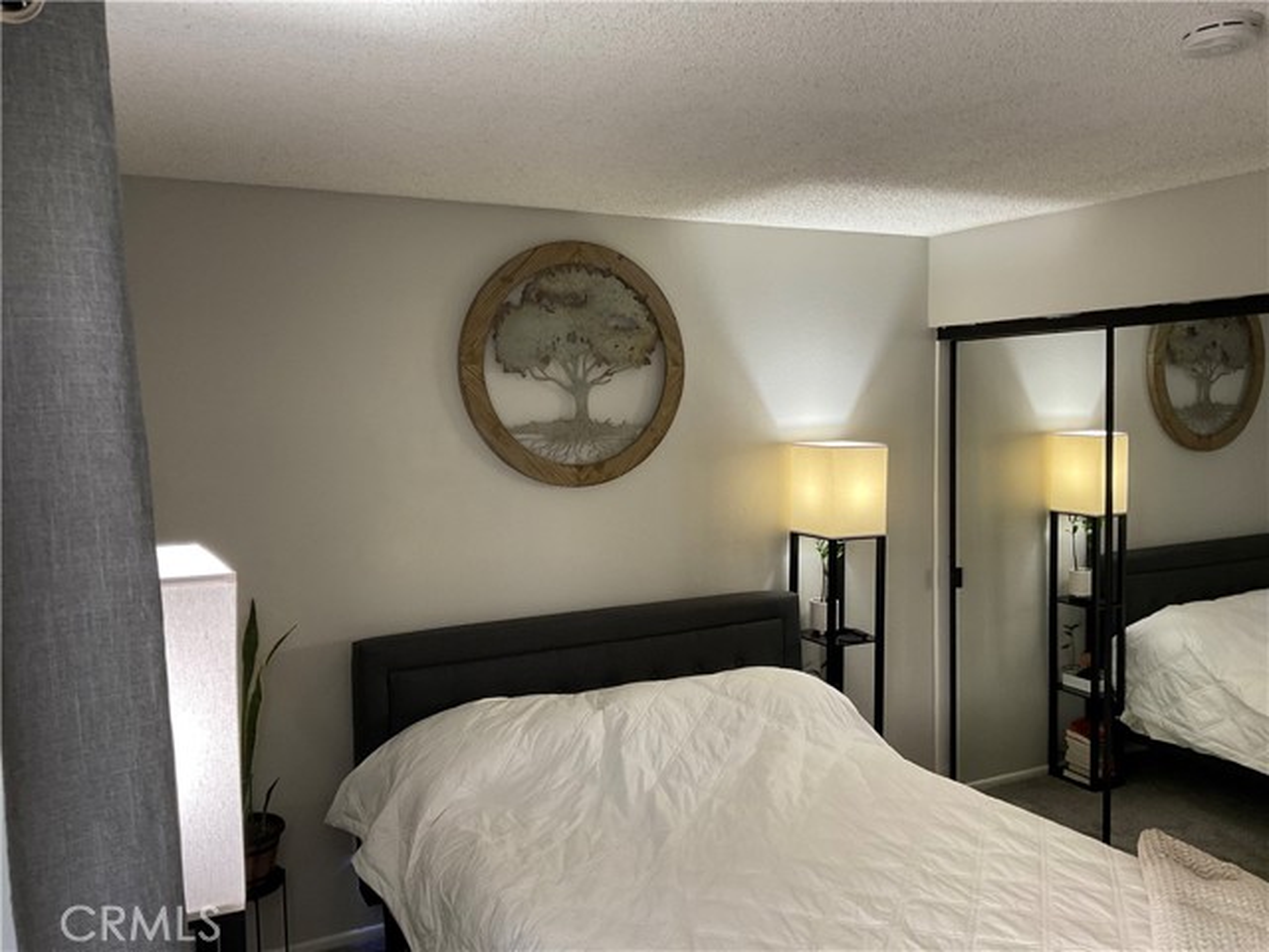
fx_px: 1063
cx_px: 634
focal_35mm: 29
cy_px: 476
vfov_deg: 48.2
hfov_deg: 61.7
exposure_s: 1/60
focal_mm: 3
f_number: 1.8
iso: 100
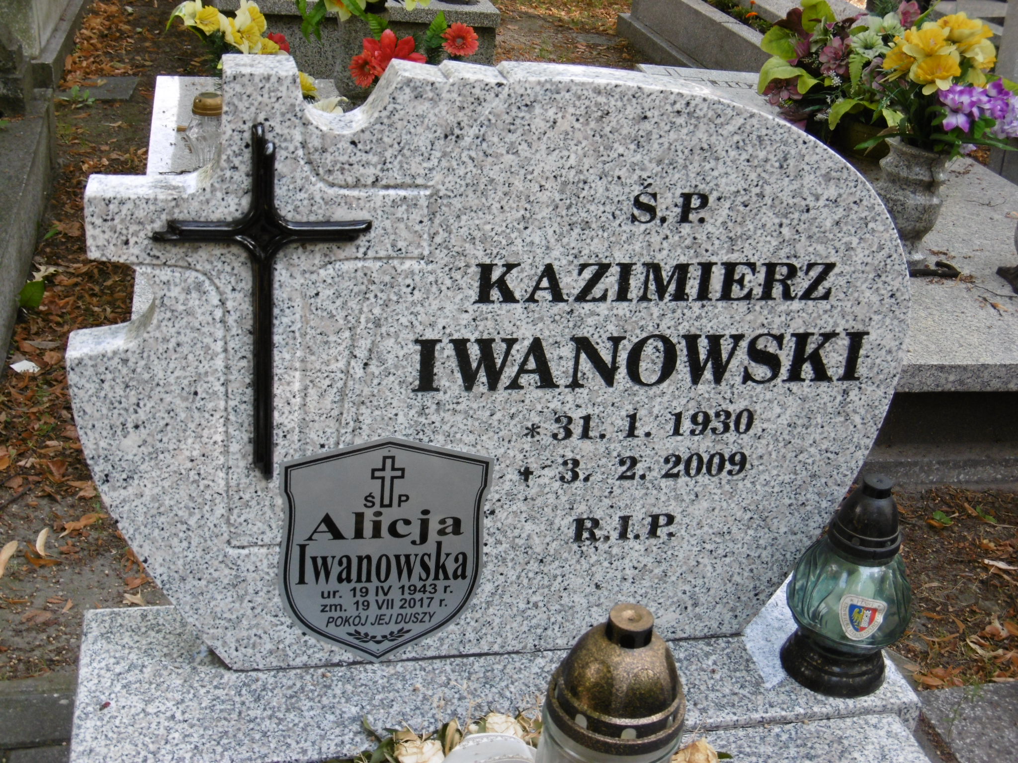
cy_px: 382
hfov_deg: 37.5
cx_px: 509
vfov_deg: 28.6
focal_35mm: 51
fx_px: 1500
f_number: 4
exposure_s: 1/60
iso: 160
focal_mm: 9.2
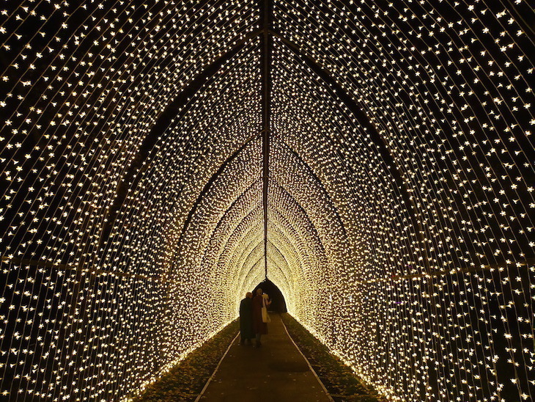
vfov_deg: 66.0
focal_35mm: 20
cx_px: 268
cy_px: 201
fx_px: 309
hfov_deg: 81.7
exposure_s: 1/60
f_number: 2.8
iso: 400
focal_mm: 3.6
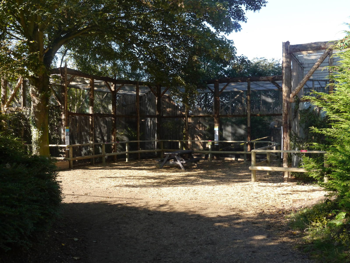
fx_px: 364
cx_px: 175
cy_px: 132
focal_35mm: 36
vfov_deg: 39.7
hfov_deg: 51.3
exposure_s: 1/200
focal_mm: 18
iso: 800
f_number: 9
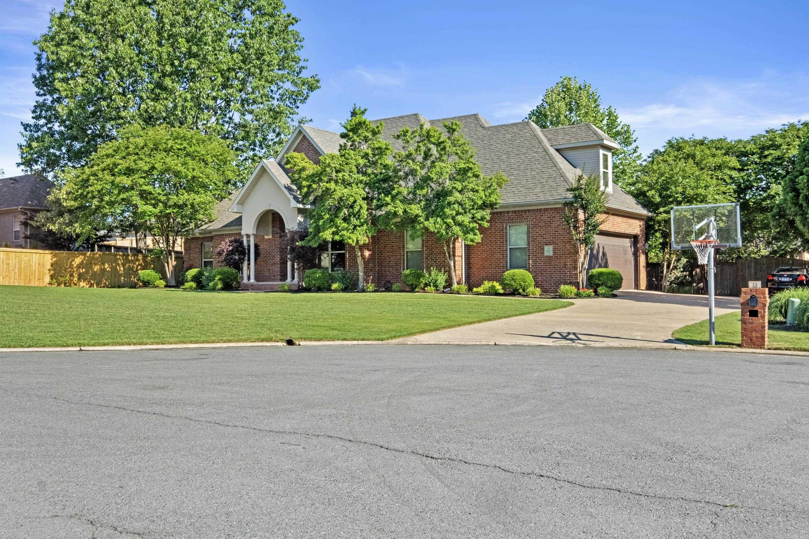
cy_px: 270
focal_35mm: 36
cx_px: 404
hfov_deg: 53.1
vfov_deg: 36.9
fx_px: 809
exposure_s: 1/80
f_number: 11
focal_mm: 24
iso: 800
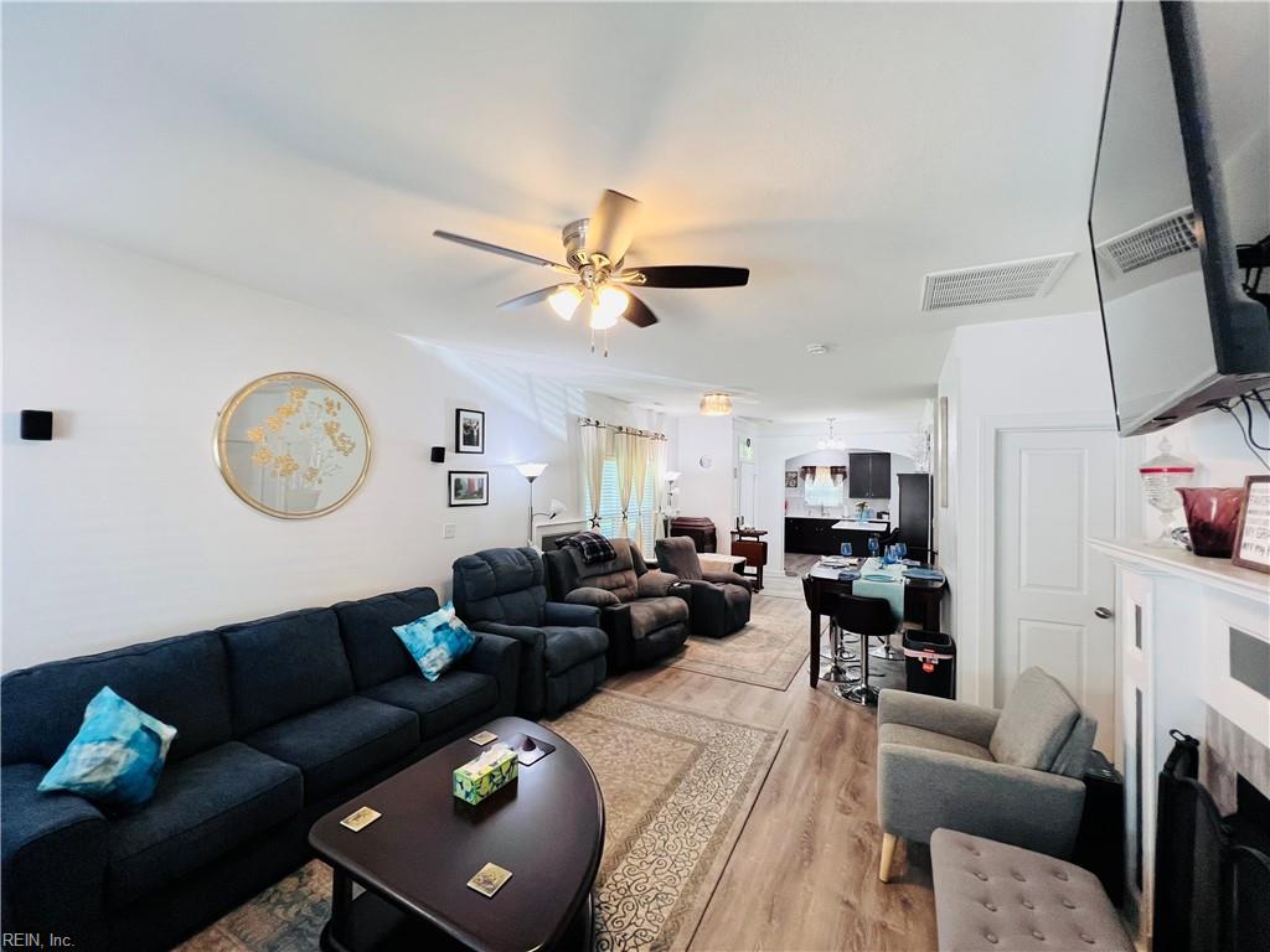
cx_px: 635
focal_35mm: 13
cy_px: 476
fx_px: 477
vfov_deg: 89.9
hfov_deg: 106.2
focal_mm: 1.57
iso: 160
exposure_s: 1/120
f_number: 1.8
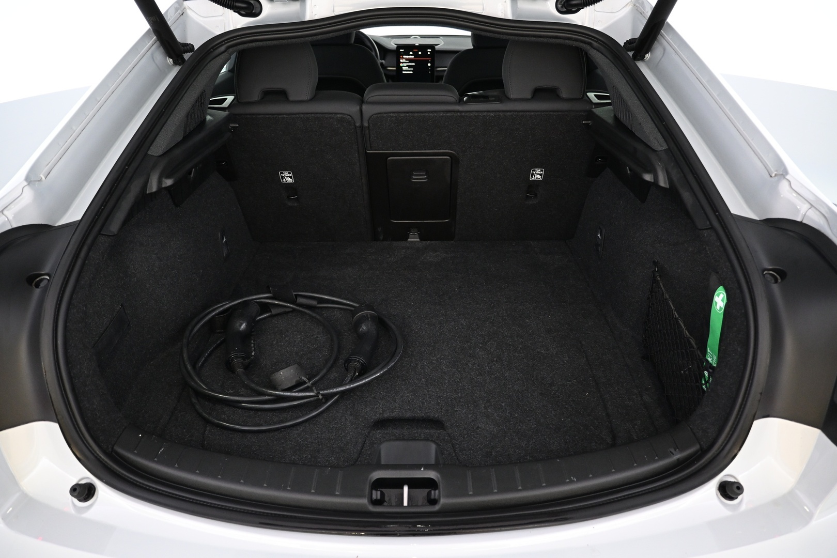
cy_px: 279
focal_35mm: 24
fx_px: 558
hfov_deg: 73.7
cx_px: 418
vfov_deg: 53.1
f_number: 3.5
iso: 1400
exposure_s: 1/25
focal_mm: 16
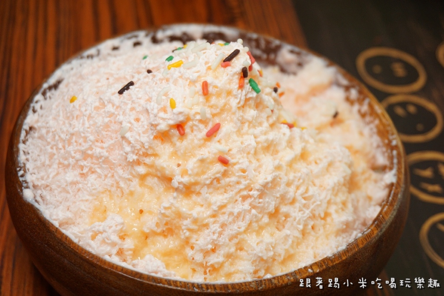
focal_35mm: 54
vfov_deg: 25.1
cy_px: 148
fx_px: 666
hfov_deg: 36.9
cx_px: 222
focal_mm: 36
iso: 250
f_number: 5.6
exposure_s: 1/60
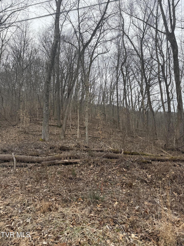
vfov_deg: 71.6
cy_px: 123
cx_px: 92
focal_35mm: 24
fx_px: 170
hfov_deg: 56.8
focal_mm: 6.76
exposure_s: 1/1139
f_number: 1.78
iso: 80
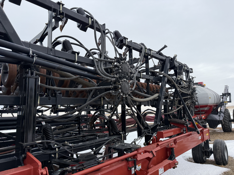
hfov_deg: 71.6
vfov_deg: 56.8
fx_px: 162
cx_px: 117
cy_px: 88
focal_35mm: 24
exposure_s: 1/1410
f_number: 1.78
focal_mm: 6.76
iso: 80
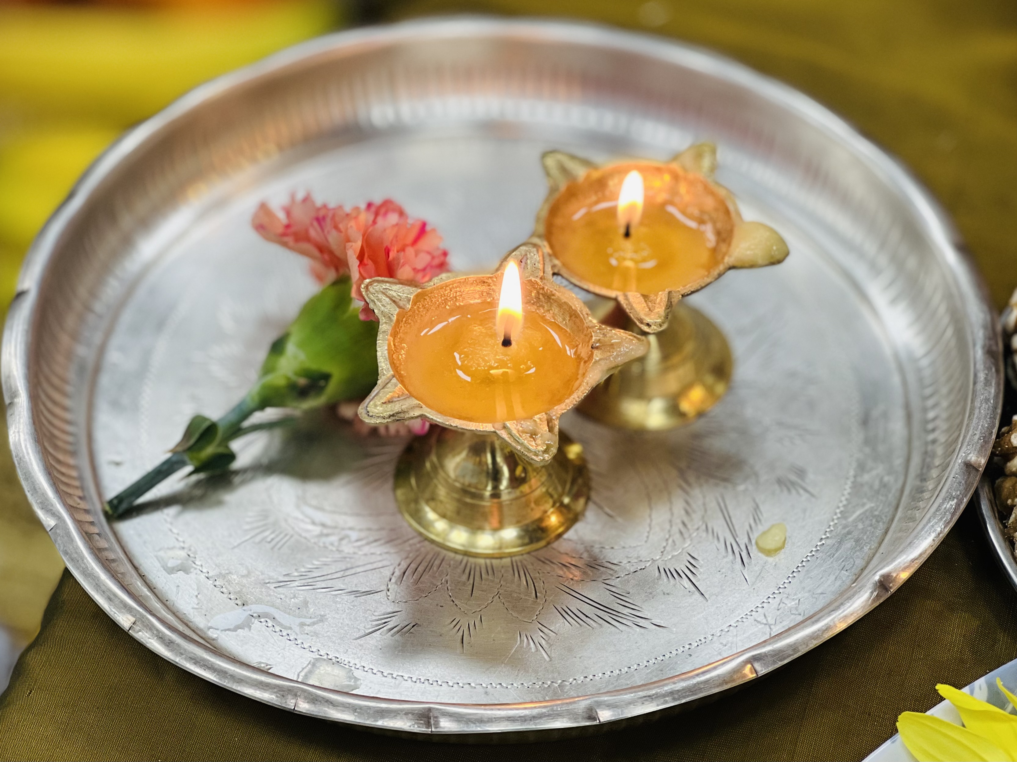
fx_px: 2262
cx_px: 508
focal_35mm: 77
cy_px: 381
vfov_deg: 19.1
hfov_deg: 25.3
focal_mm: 9
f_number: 2.8
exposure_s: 1/120
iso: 200
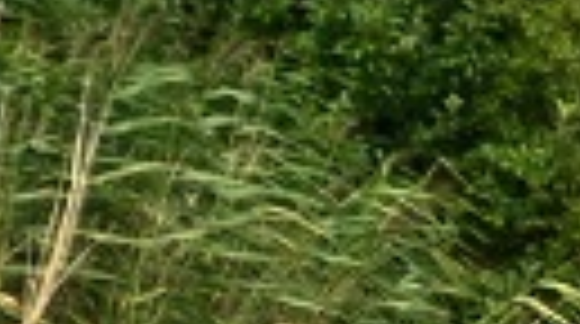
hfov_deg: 0.9
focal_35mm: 2320
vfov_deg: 0.5
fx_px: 35614
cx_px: 1385
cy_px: 387
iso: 400
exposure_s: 1/1000
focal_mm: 300
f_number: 5.6
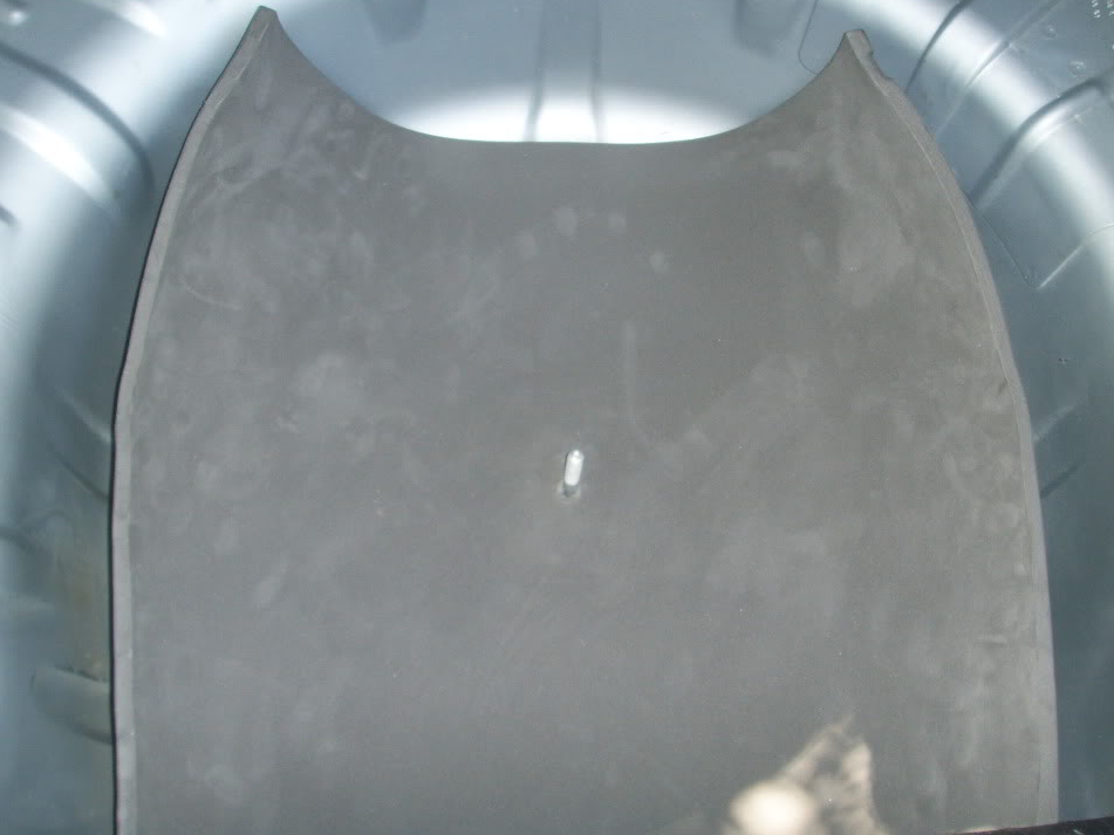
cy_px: 433
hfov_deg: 44.8
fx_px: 1351
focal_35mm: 42
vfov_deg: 34.3
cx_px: 561
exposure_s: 1/45
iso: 100
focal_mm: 6.6
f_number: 3.5
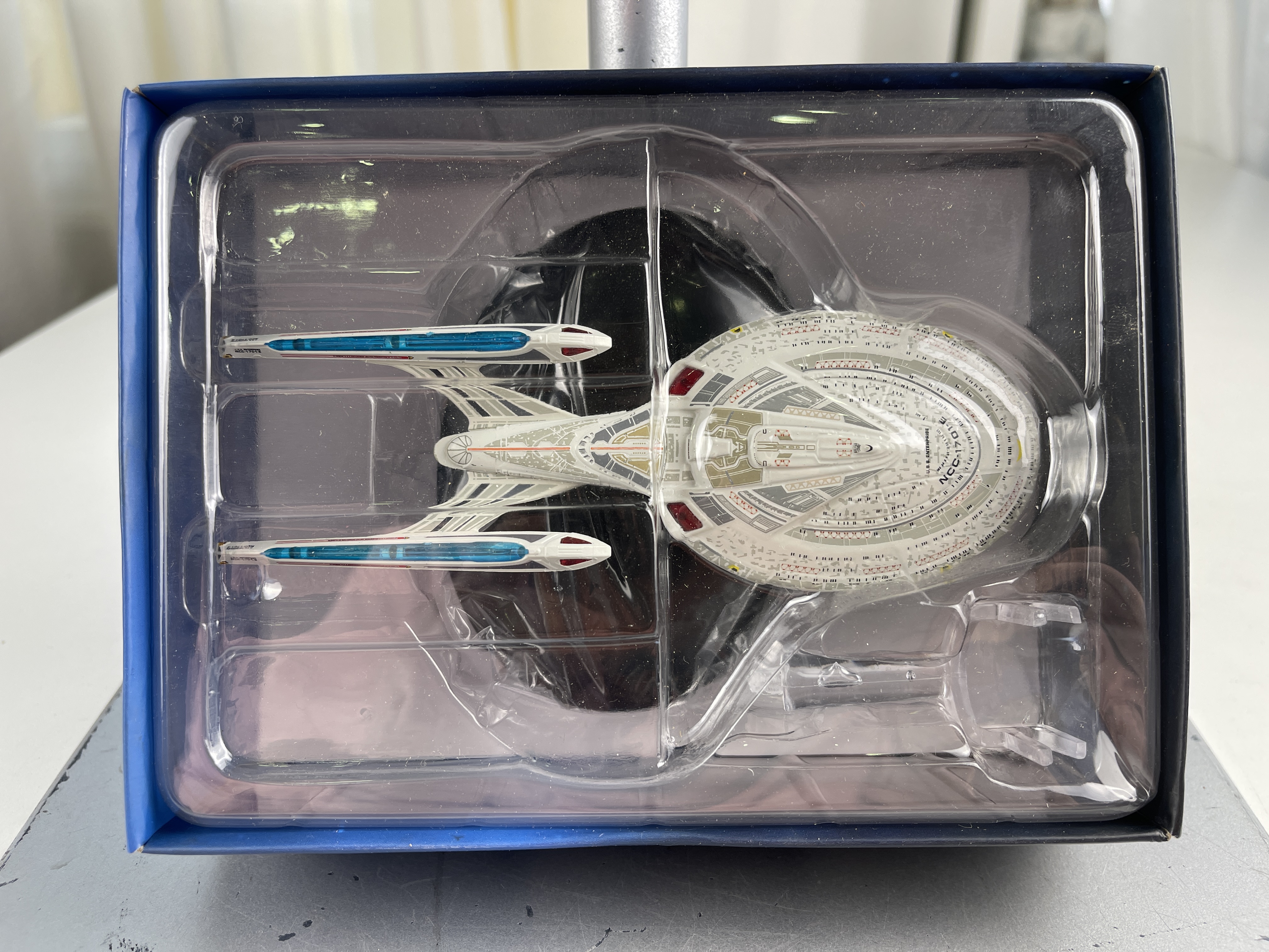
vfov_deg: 54.9
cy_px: 476
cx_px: 634
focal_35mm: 25
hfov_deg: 69.4
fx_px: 916
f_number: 1.6
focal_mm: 5.1
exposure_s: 1/100
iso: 50
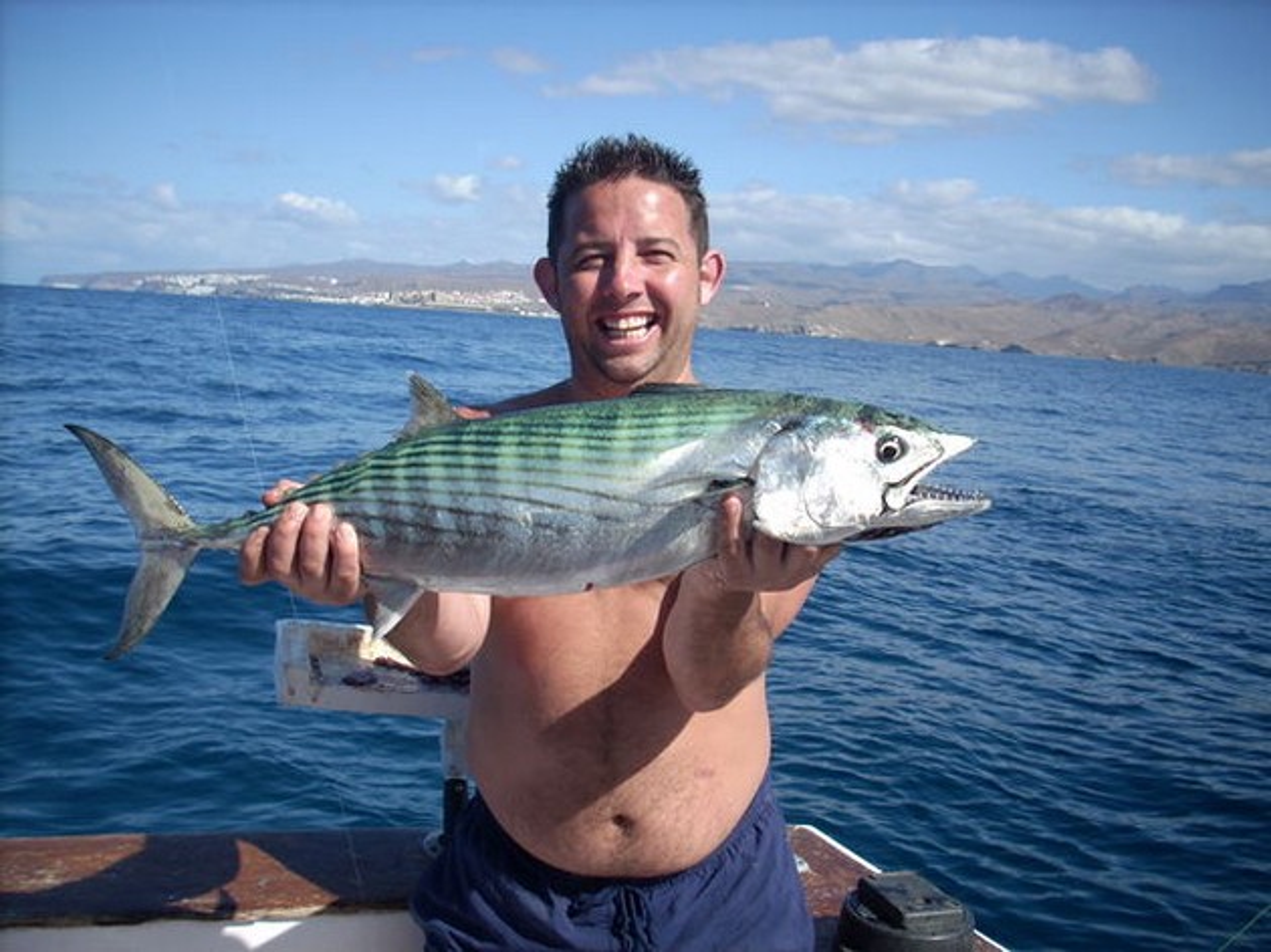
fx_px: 1358
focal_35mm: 37
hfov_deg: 50.2
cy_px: 476
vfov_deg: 38.6
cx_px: 636
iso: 64
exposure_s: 1/261
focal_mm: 6.2
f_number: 5.6
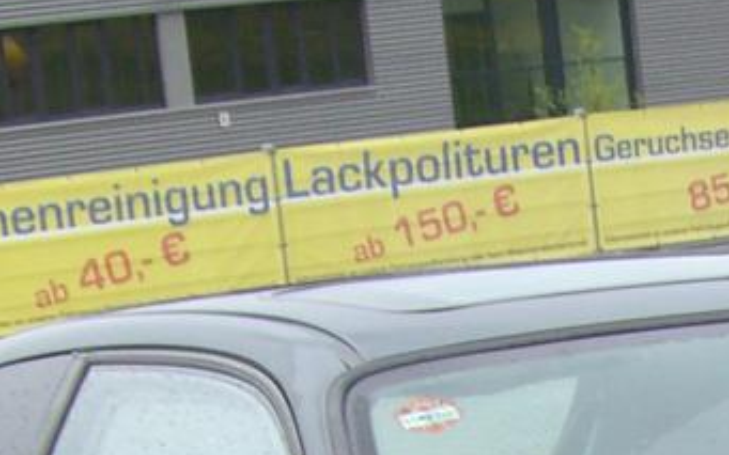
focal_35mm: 189
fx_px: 3754
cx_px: 1024
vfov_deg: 6.5
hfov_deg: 10.8
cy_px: 1147
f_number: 2.7
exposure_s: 1/200
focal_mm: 6.2
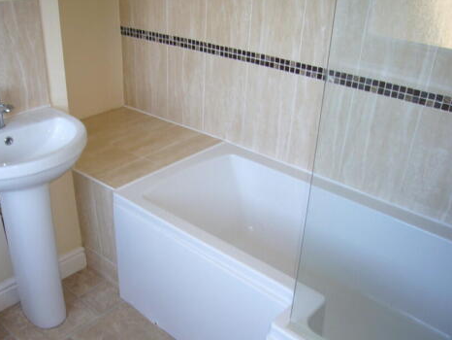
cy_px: 210
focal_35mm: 35
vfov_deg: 40.5
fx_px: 457
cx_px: 178
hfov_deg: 52.2
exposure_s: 1/30
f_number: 2.8
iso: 80
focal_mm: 4.6
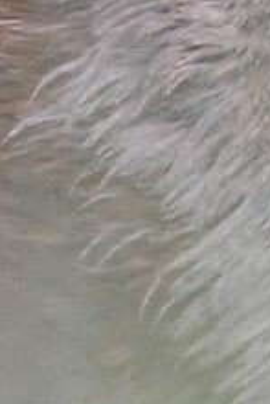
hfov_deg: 0.2
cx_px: -61
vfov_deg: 0.3
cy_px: -898
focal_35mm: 6870
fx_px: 77160
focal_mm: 420
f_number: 6.3
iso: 2500
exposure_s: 1/400
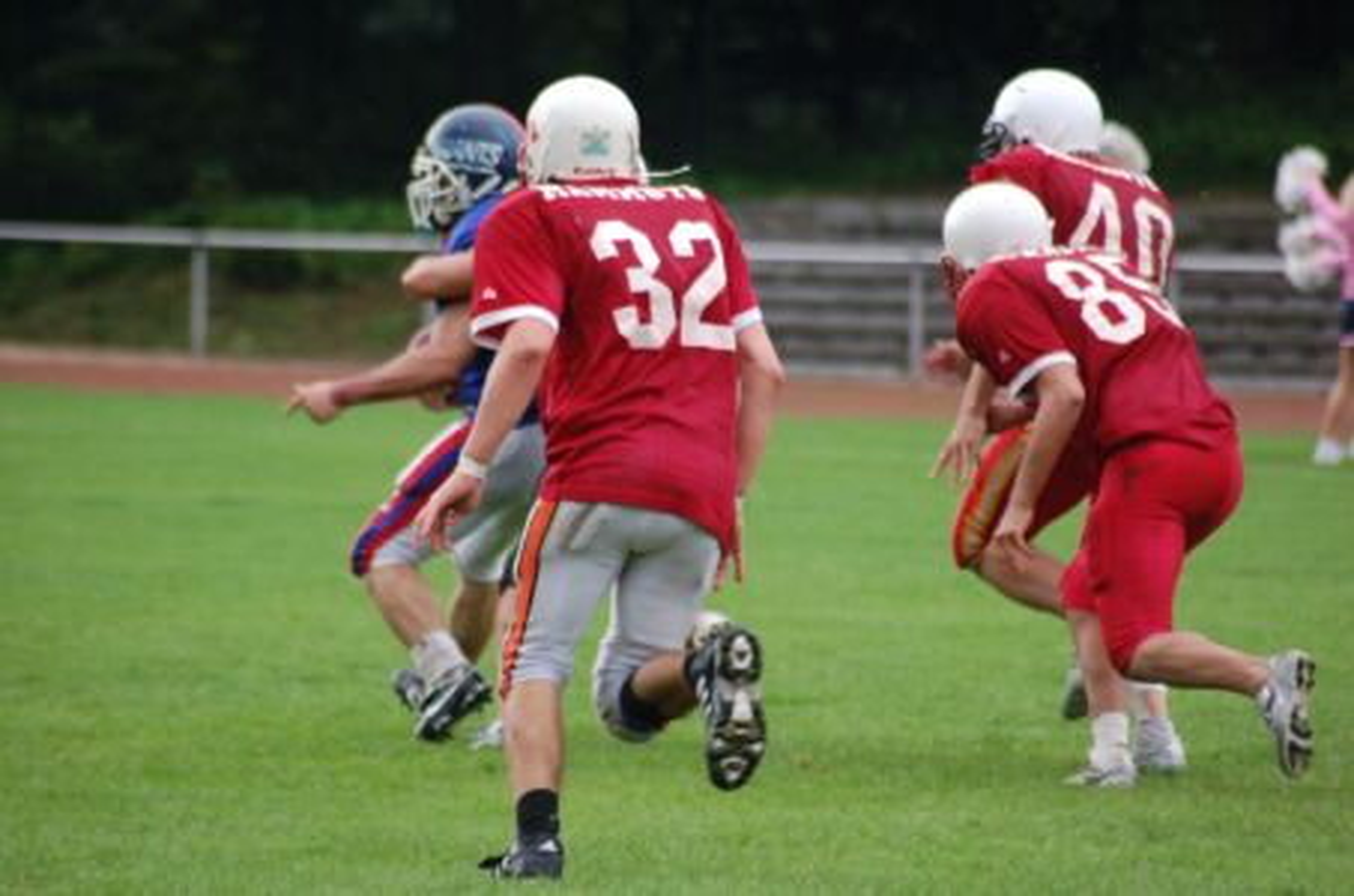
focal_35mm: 330
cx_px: 677
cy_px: 448
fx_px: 12385
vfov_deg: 4.1
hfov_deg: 6.3
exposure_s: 1/320
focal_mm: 220
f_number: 5.3
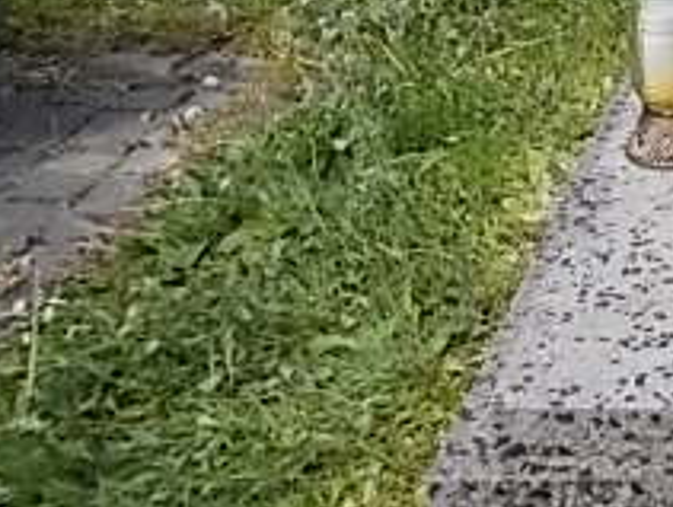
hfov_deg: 16.0
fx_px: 2240
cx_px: 931
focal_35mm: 115
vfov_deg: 12.9
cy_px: 108
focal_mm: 5.3
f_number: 6.2
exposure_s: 1/200
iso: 80
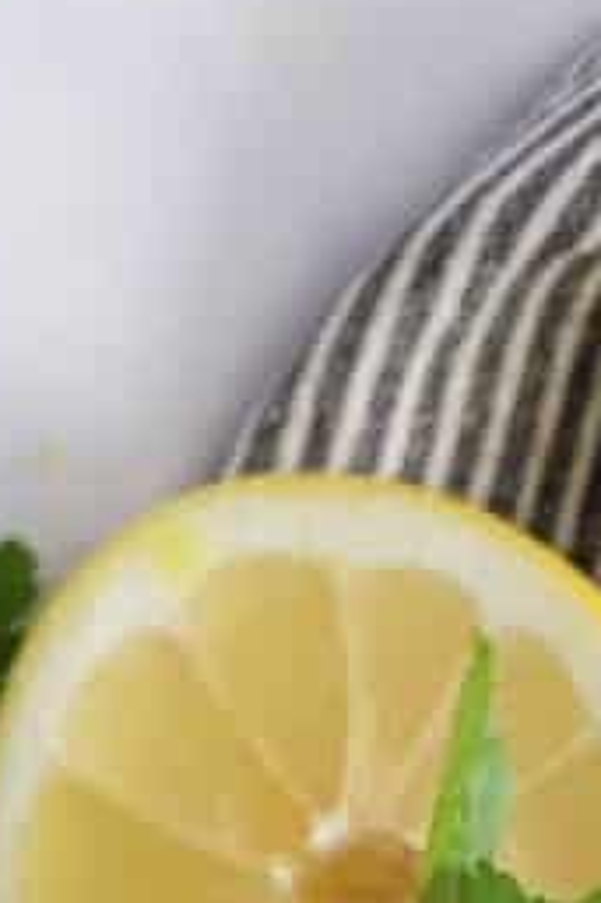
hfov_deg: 5.1
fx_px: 6494
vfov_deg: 7.4
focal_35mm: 259
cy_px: -1328
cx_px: -1030
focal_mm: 24.9
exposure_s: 1/50
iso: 500
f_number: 4
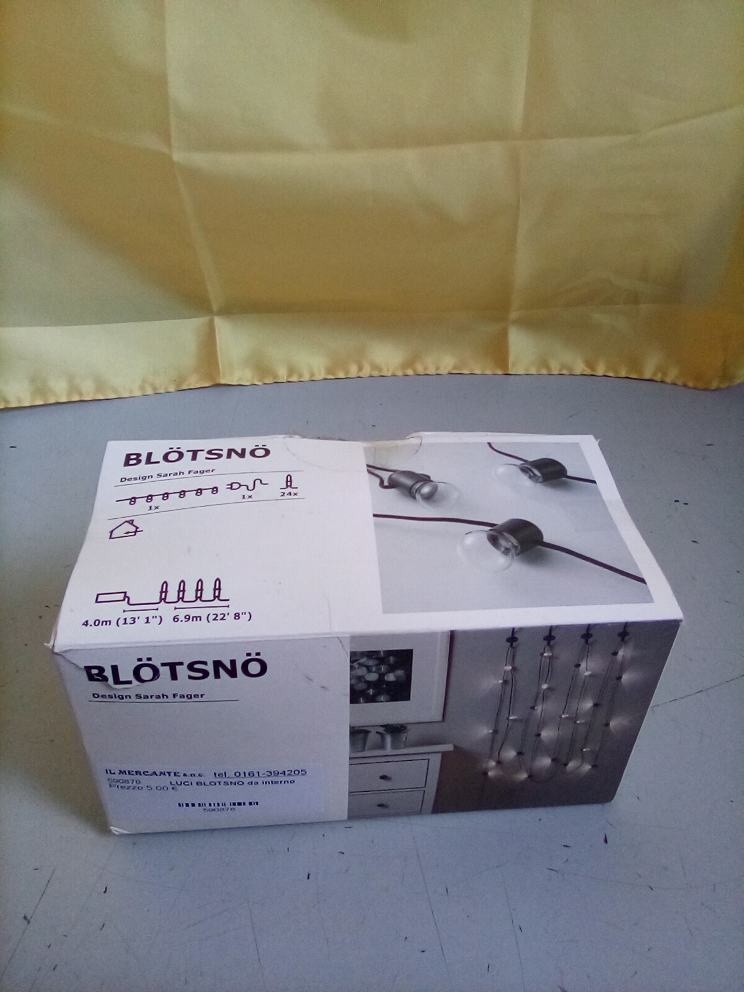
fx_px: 802
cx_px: 372
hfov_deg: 49.7
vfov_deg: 63.4
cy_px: 496
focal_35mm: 28
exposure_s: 1/50
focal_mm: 2.27
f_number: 2.2
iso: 71
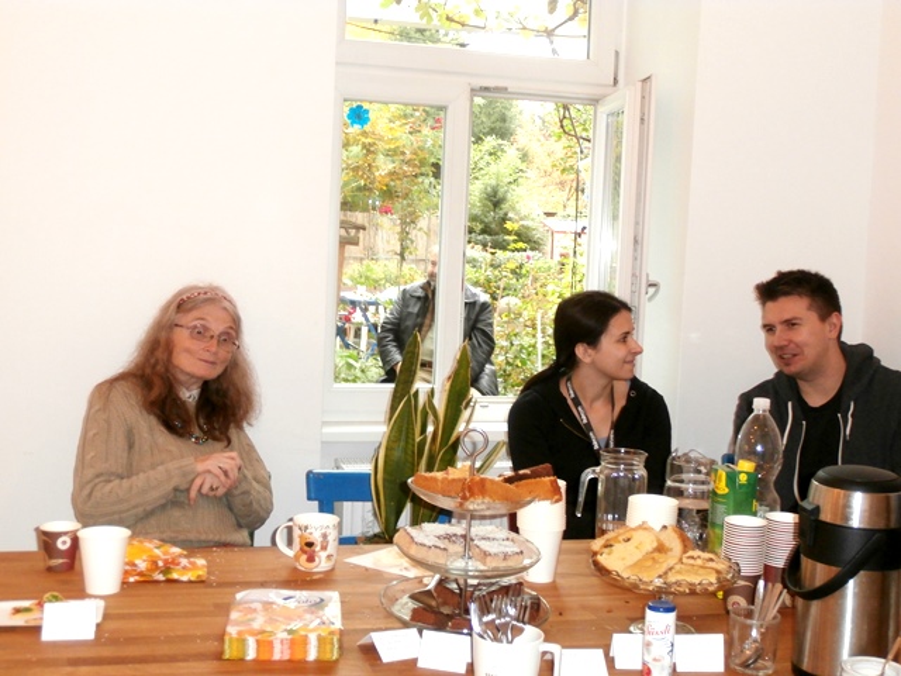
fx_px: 1223
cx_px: 450
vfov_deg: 30.9
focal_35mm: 47
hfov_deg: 40.4
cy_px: 338
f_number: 4.2
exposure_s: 1/40
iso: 250
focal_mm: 8.29
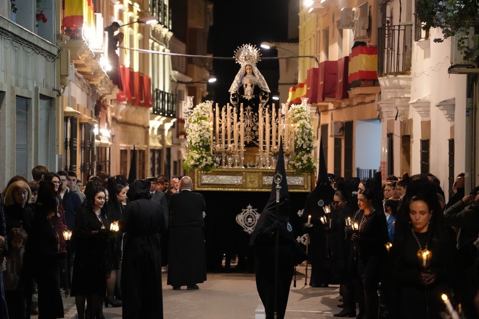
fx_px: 2128
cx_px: 240
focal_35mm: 160
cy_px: 160
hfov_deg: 12.8
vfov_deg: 8.6
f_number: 5.6
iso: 12800
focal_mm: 160
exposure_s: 1/60
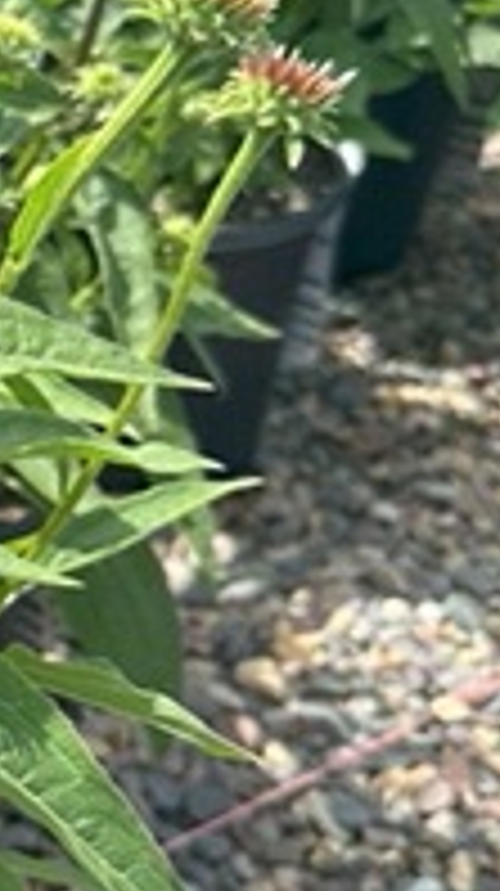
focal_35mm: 74
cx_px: -401
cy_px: 522
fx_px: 1749
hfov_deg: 14.3
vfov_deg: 28.6
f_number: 1.78
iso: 80
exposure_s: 1/1212
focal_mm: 6.86
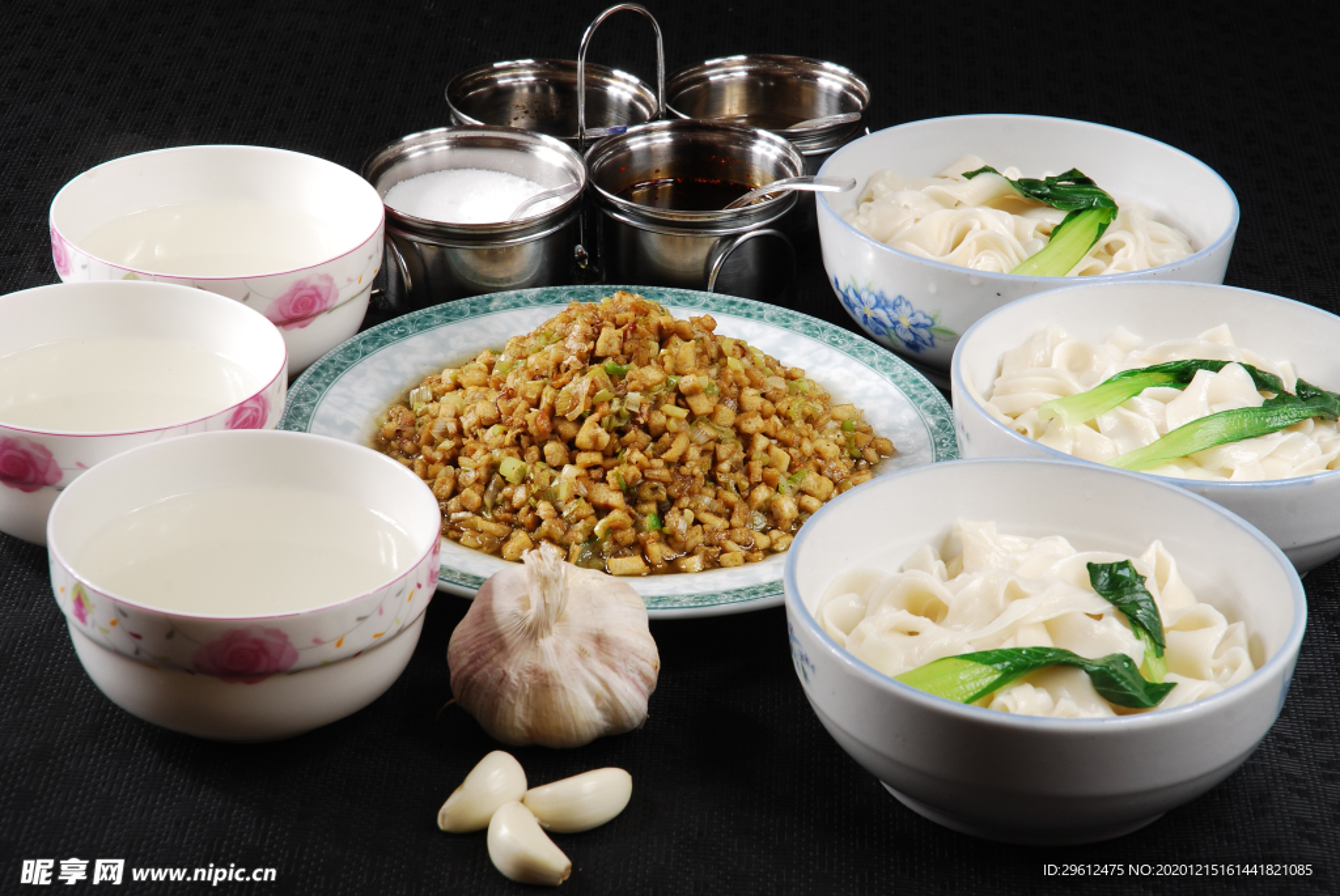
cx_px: 670
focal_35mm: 105
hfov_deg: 19.4
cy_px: 448
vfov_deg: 13.1
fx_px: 3912
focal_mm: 70
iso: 100
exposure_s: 1/125
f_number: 13
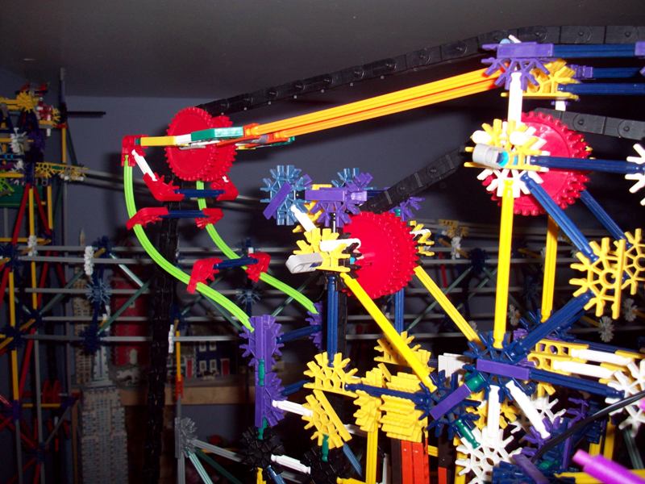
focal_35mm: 37
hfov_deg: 50.1
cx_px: 322
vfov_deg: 38.7
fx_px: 689
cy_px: 242
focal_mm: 6.2
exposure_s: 1/45
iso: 80
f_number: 2.8
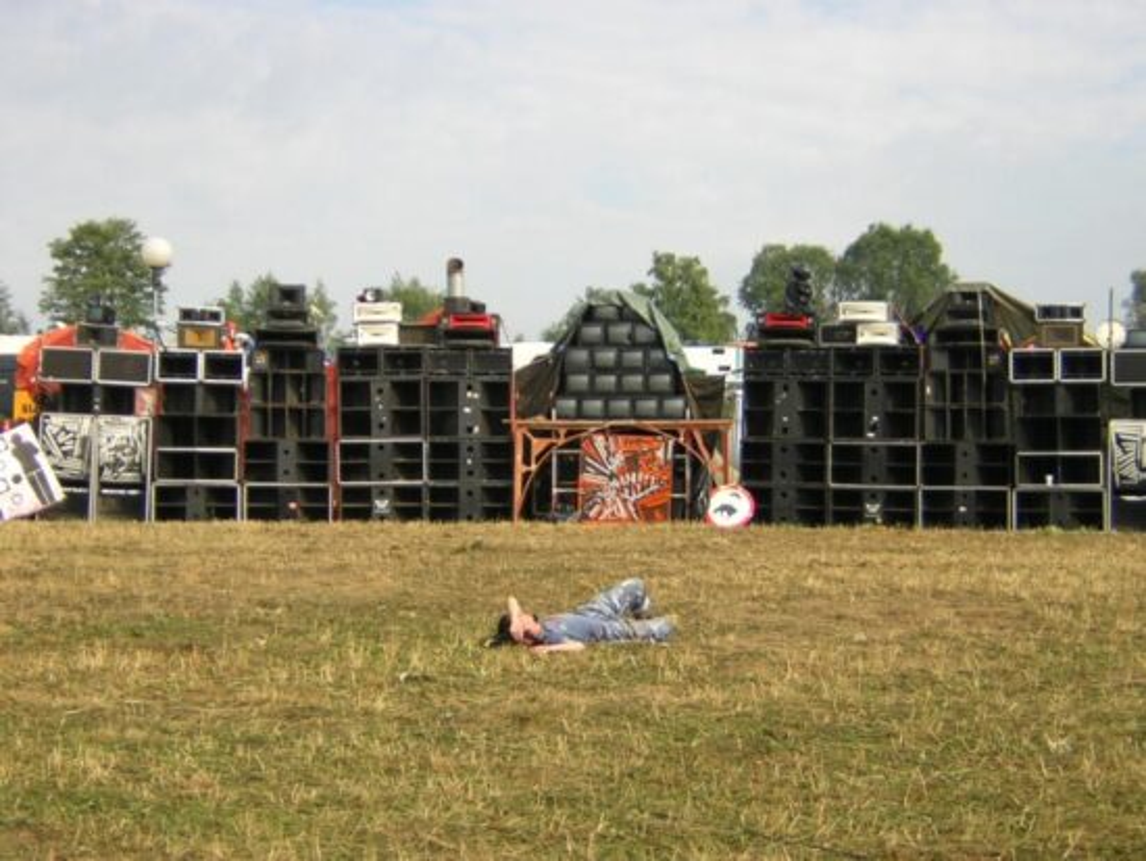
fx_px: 2053
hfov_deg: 31.2
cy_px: 430
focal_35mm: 62
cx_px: 573
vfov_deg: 23.7
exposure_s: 1/409
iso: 100
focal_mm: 8.1
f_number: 3.4
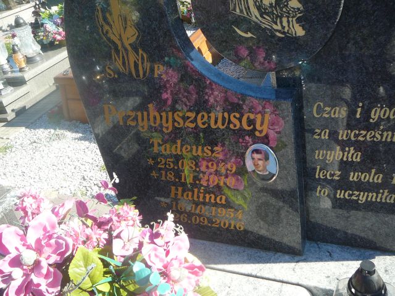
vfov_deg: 40.7
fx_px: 399
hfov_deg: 52.6
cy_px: 148
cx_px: 198
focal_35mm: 35
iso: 80
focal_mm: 5.2
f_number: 2.8
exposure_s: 1/400
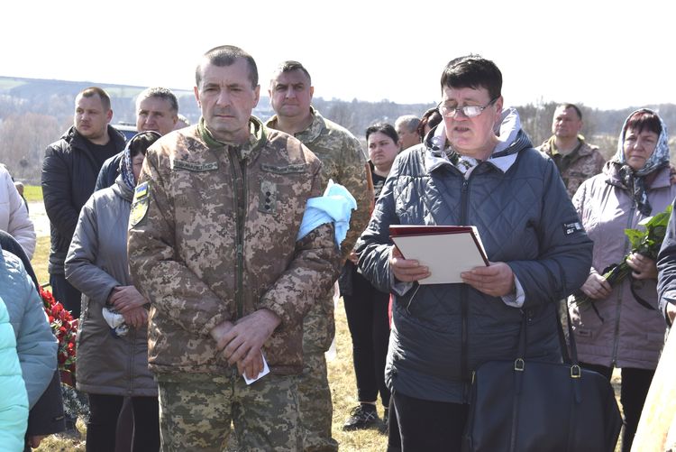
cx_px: 338
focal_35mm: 82
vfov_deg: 16.6
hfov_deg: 24.6
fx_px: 1550
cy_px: 226
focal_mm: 55
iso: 100
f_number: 9
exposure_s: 1/200
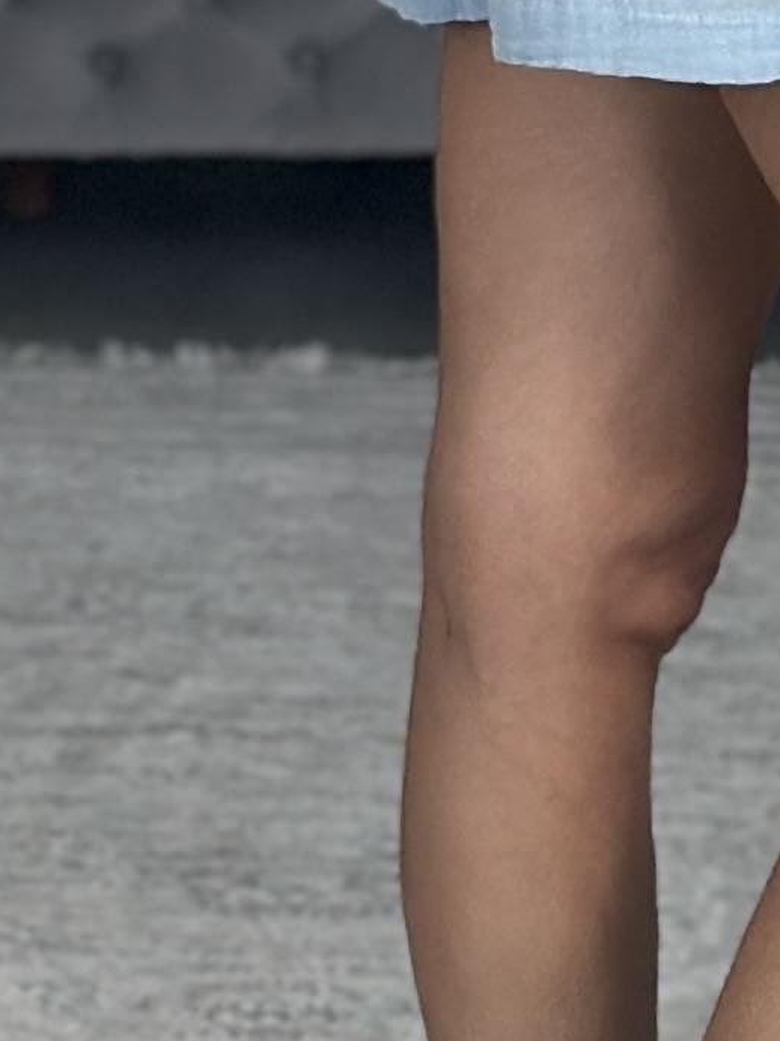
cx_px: 634
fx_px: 8415
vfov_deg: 7.0
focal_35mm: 280
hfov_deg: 5.3
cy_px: -595
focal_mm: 6.86
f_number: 1.78
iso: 125
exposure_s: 1/169
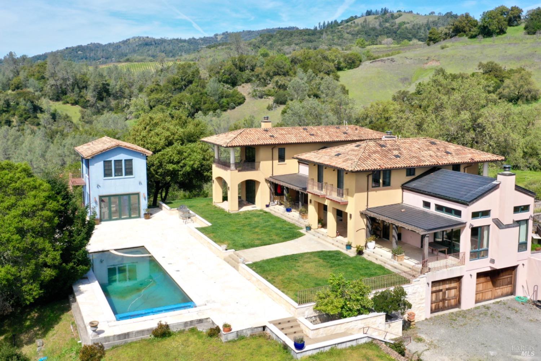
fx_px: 421
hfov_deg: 65.5
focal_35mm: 28
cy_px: 180
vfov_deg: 46.4
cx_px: 270
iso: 100
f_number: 5.6
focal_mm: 10.26
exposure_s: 1/500
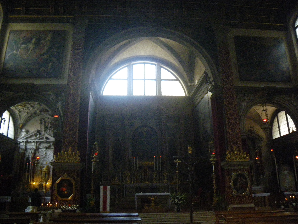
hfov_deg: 61.6
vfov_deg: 48.2
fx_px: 250
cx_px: 144
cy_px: 115
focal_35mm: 29
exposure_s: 1/50
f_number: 3.5
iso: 640
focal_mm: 5
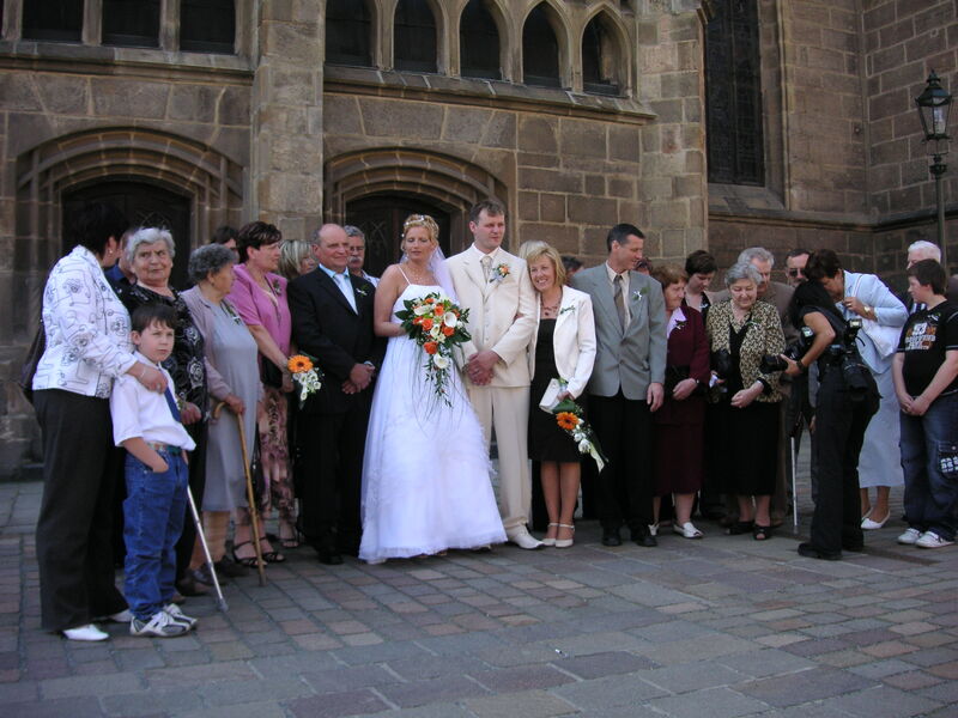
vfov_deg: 38.7
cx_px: 479
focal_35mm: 37
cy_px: 359
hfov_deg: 50.1
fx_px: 1024
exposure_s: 1/350
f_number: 2.8
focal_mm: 6.1
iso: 50
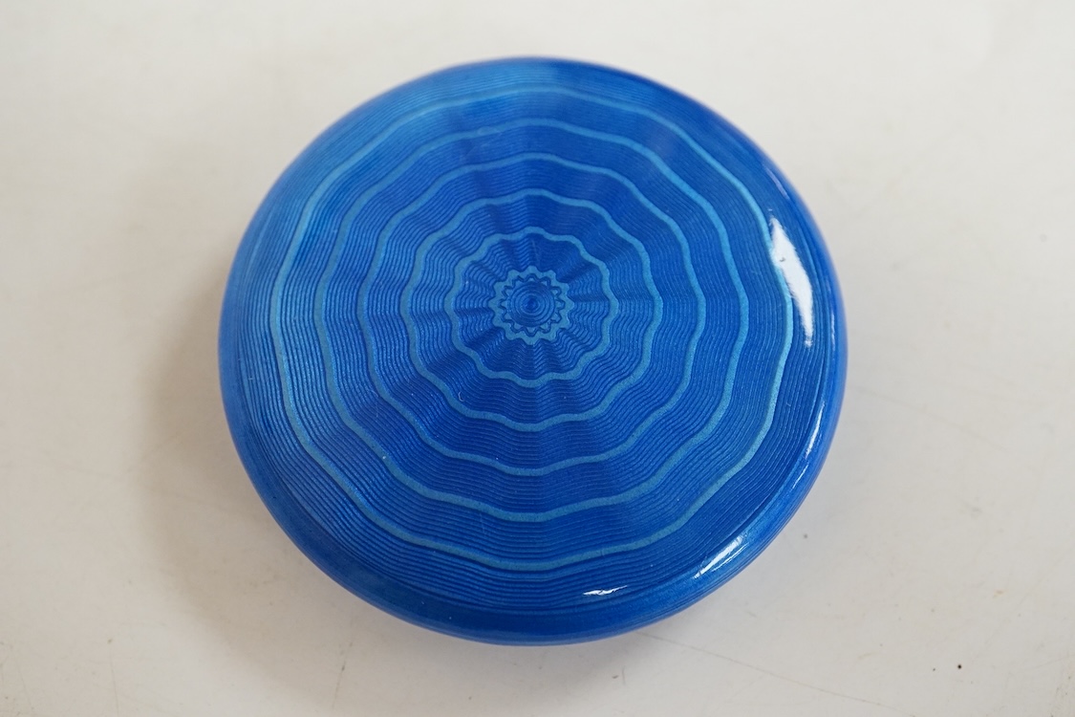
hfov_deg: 43.6
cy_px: 358
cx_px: 538
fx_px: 1344
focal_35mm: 45
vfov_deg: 29.9
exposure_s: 1/125
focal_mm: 30
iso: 2500
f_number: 6.3
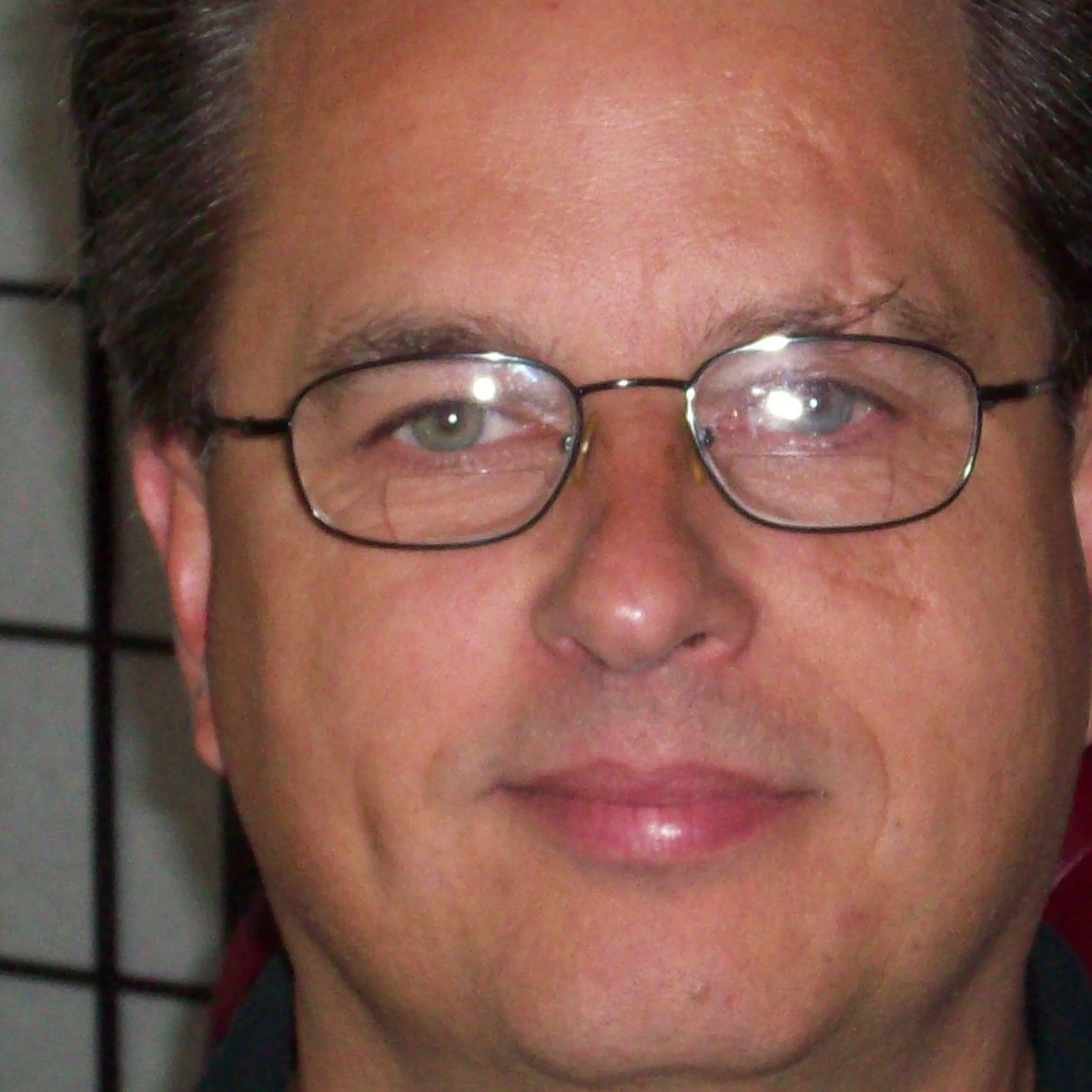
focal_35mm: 187
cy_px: 452
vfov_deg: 9.4
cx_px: 624
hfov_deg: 9.4
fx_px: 6674
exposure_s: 1/102
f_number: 4.2
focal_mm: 12.8
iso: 160
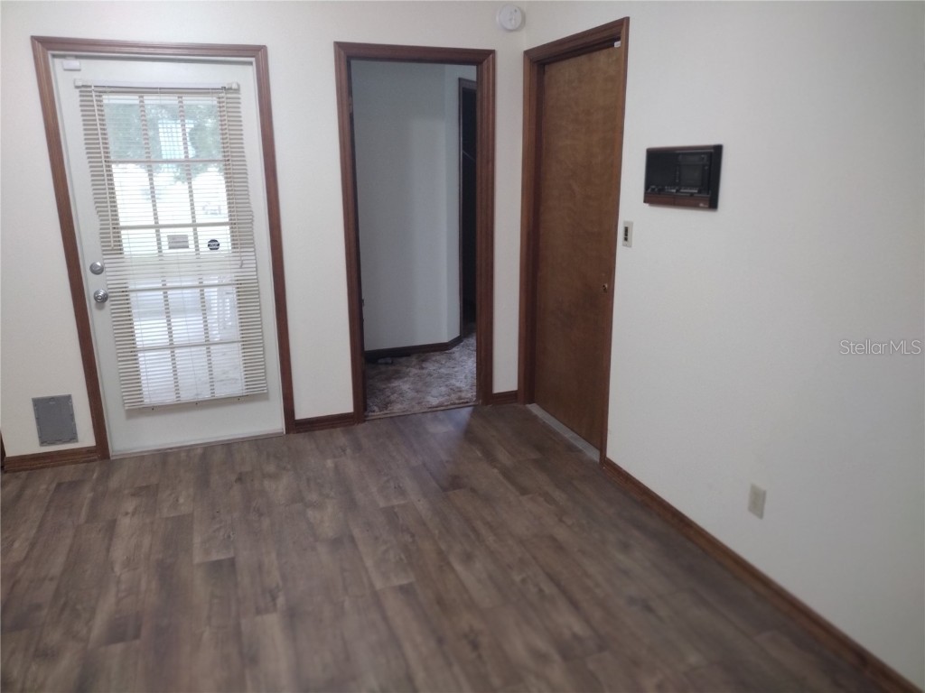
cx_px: 462
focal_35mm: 27
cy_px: 346
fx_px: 721
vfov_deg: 51.4
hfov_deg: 65.3
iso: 338
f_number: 1.7
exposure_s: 1/40
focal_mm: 4.71
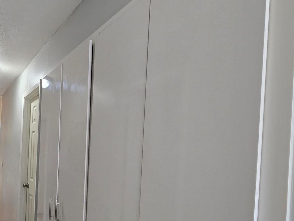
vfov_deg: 54.9
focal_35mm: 24
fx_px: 204
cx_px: 98
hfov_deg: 69.5
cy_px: 157
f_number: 2.2
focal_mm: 2.2
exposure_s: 1/60
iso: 500
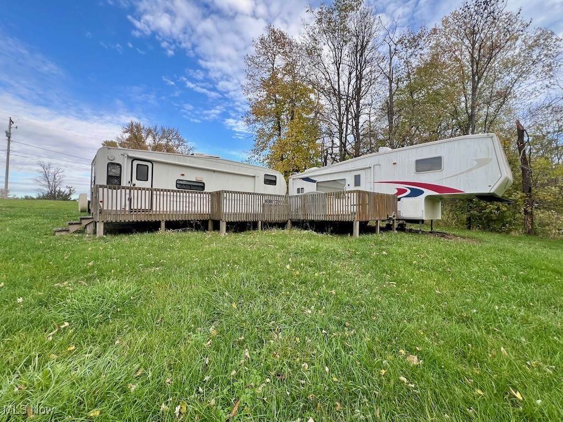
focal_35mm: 13
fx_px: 211
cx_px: 282
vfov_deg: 89.9
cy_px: 211
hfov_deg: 106.2
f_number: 1.8
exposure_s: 1/374
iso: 32
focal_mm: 1.57
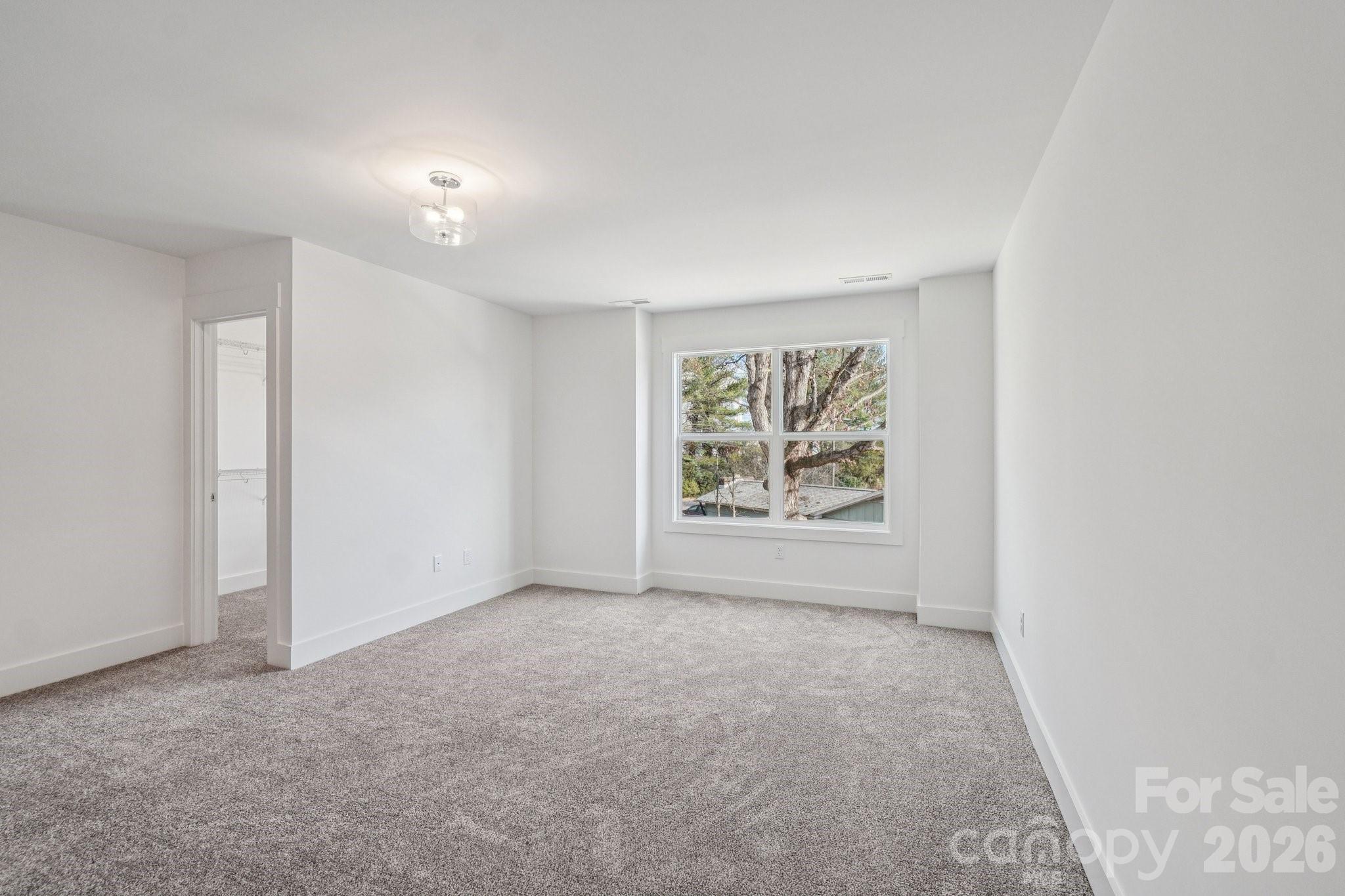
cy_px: 448
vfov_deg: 77.3
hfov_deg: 100.4
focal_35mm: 15
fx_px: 560
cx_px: 672
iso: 200
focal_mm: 10
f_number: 8
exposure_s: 1/30
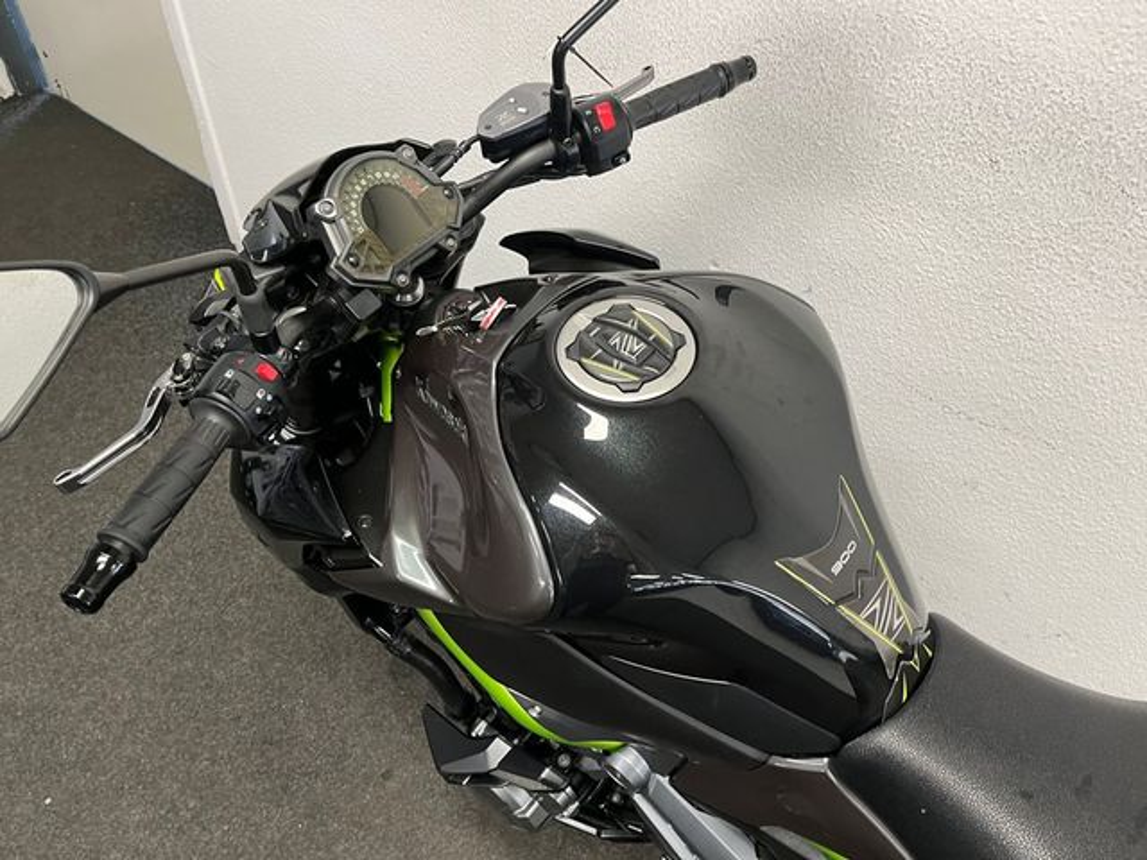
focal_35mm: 26
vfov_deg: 53.1
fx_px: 862
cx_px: 574
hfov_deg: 67.3
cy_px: 430
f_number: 1.6
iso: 125
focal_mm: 5.1
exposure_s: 1/50
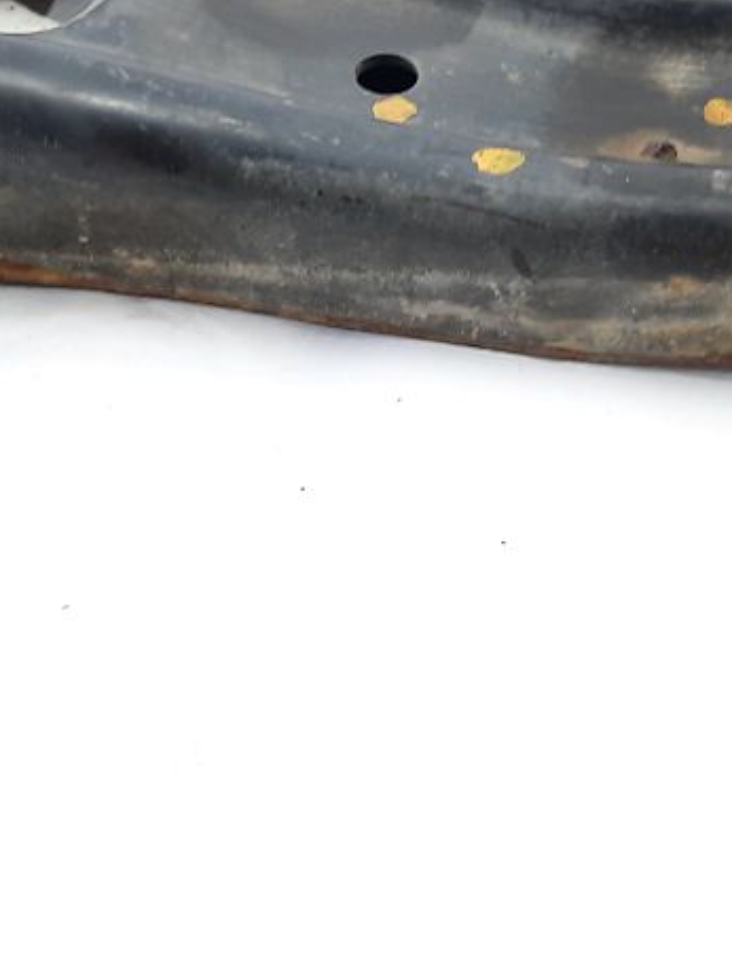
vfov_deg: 29.1
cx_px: 451
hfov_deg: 22.5
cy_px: 186
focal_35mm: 65
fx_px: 1834
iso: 125
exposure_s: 1/50
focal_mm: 4.6
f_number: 2
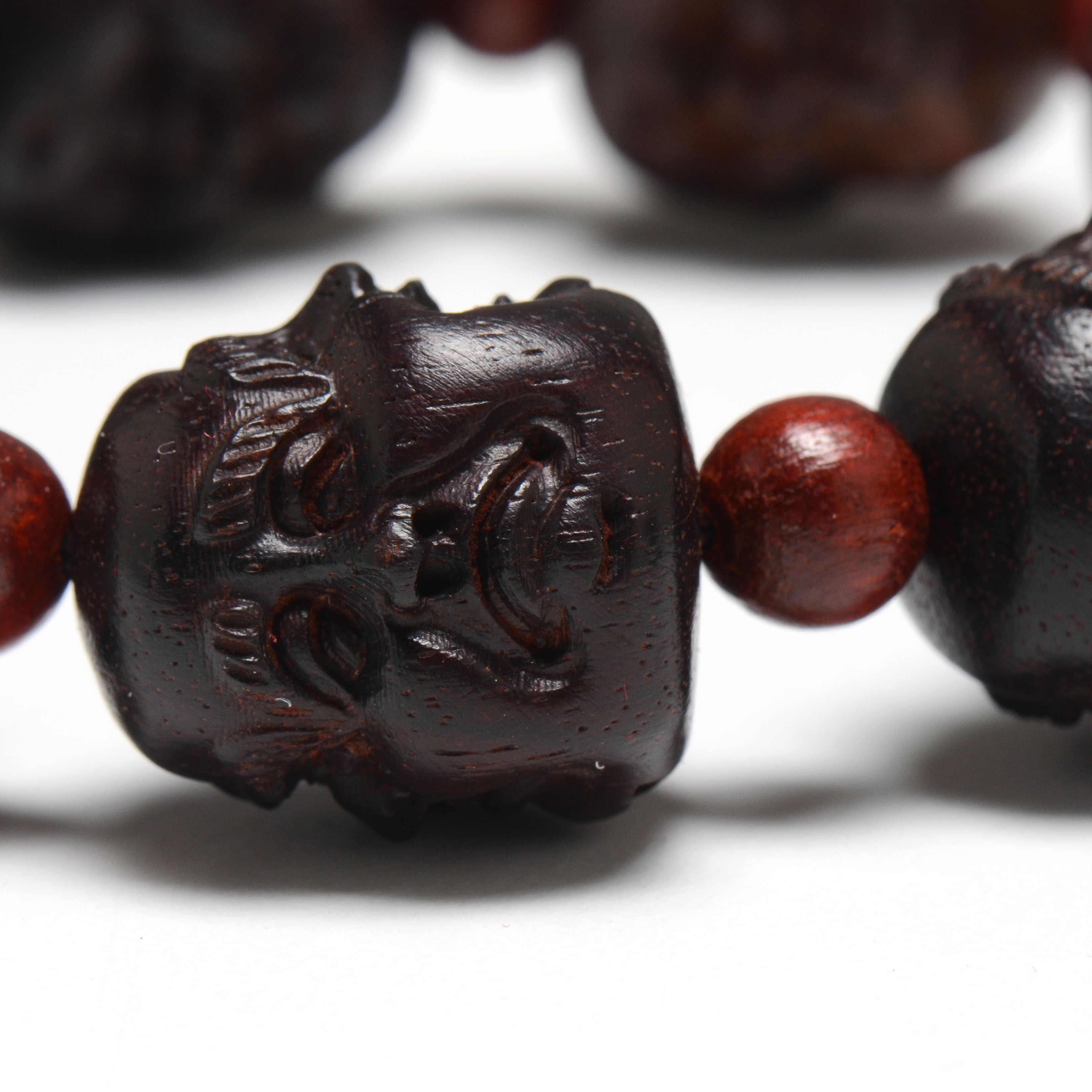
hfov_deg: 10.7
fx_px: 5840
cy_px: 547
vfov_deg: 10.7
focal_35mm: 164
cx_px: 387
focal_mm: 85
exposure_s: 1/100
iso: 400
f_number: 16
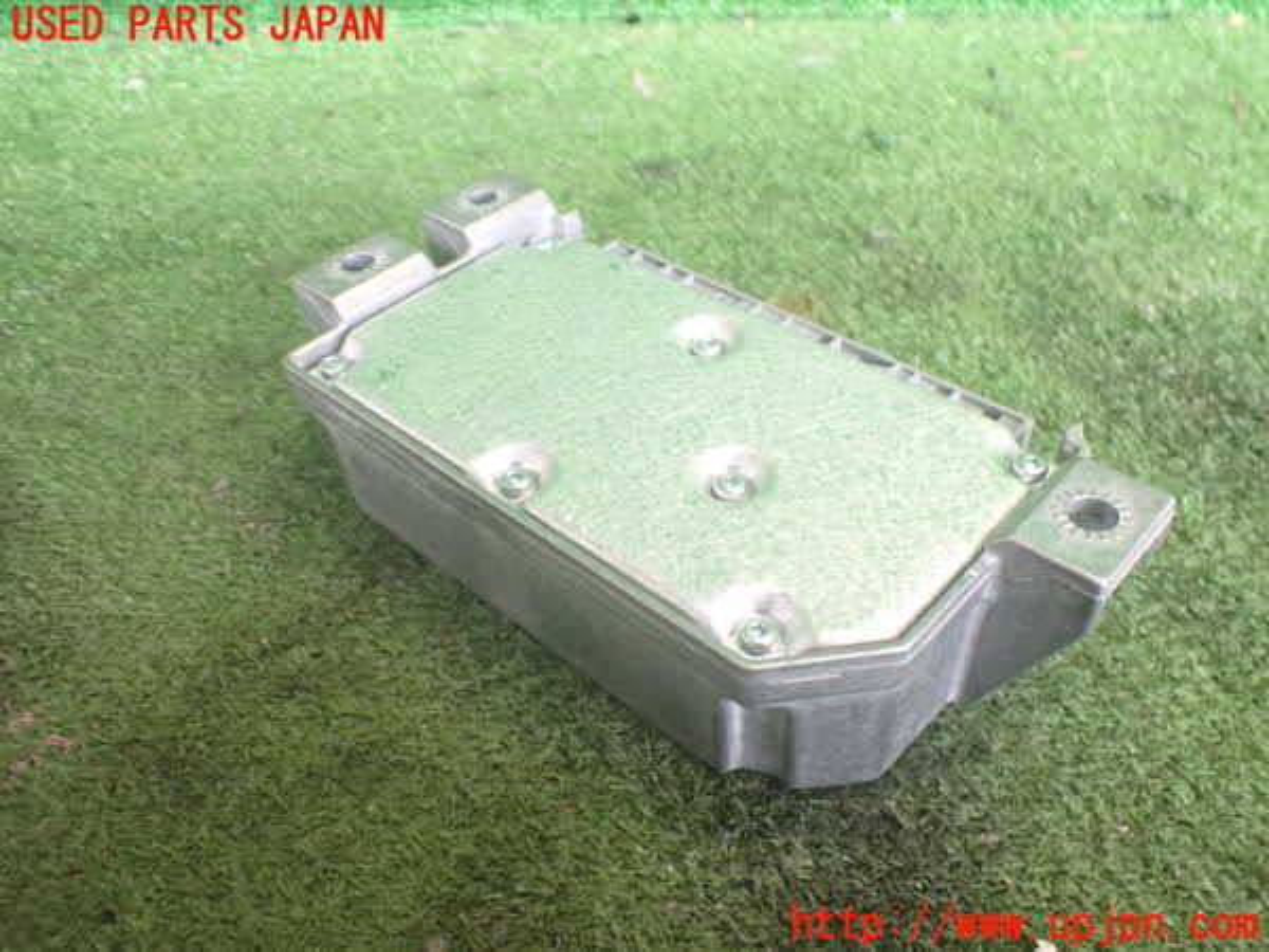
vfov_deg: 46.8
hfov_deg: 60.0
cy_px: 476
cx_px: 634
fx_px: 1100
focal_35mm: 30
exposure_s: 1/125
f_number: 2.3
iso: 800
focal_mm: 5.4
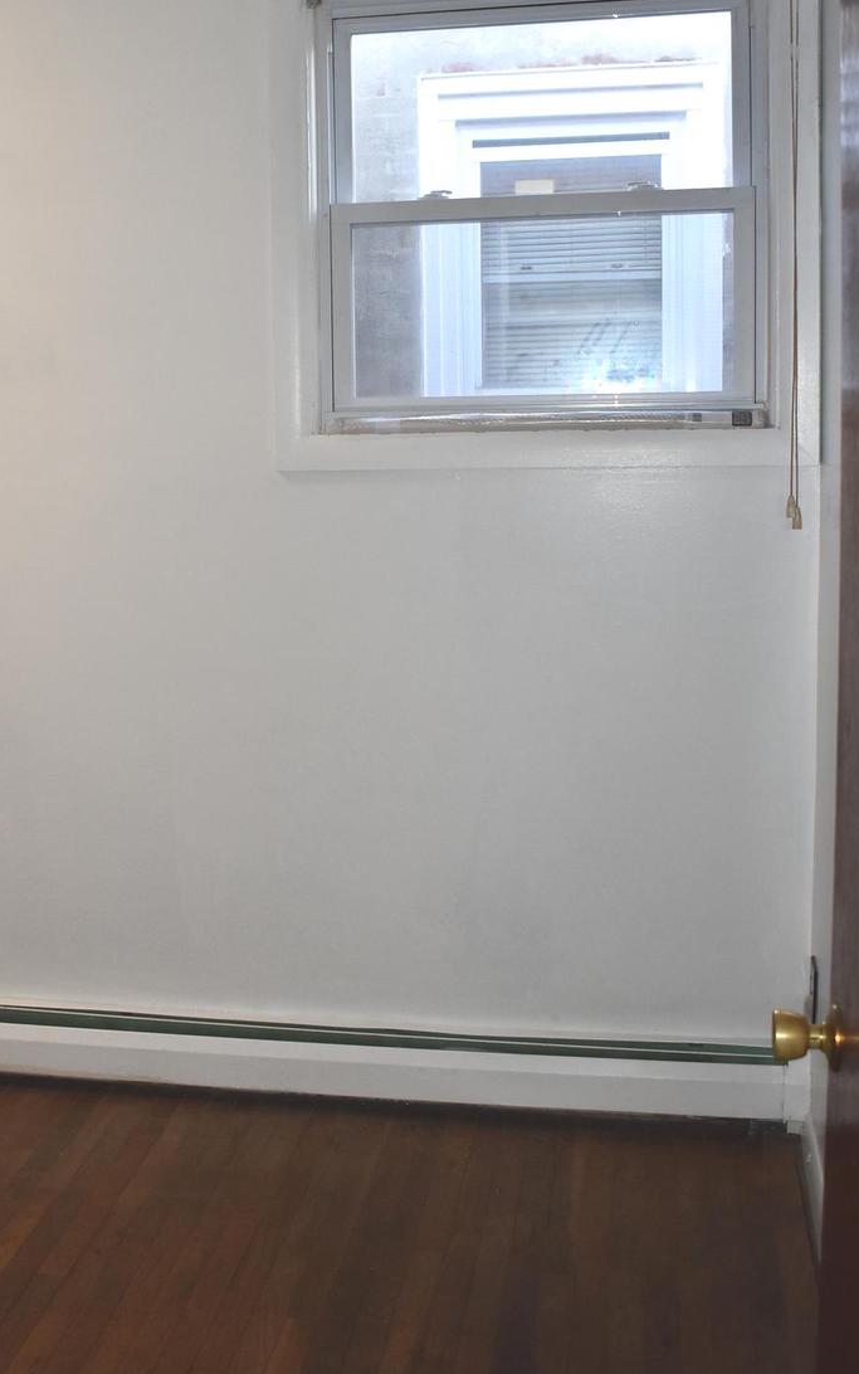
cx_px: 280
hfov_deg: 29.6
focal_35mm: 43
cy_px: 561
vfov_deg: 46.0
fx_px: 1610
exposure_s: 1/200
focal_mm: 20
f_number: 4
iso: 800
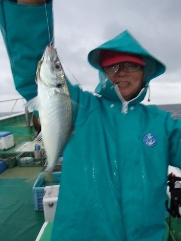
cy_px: 120
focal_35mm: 28
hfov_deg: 49.7
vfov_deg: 63.4
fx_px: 195
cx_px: 90
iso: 400
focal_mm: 5
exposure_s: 1/30
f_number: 3.9
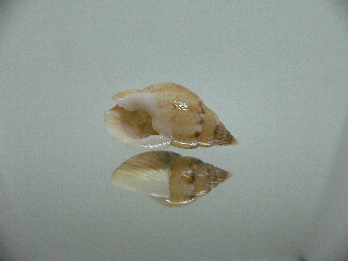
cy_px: 130
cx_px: 174
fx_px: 352
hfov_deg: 52.6
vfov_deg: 40.7
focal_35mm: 35
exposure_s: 1/60
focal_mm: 4.6
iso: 200
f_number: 2.8
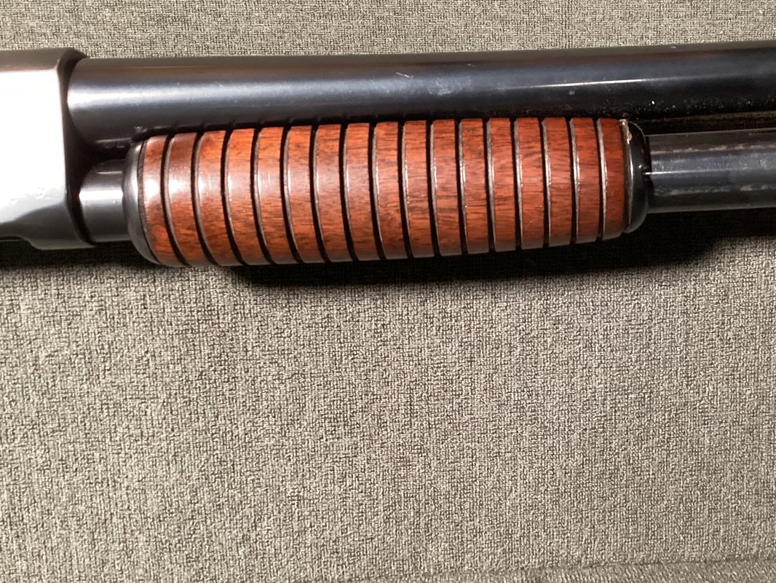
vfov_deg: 32.9
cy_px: 282
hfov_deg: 42.4
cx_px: 514
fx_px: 987
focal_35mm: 44
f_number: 2.4
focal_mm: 3.3
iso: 400
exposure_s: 1/30
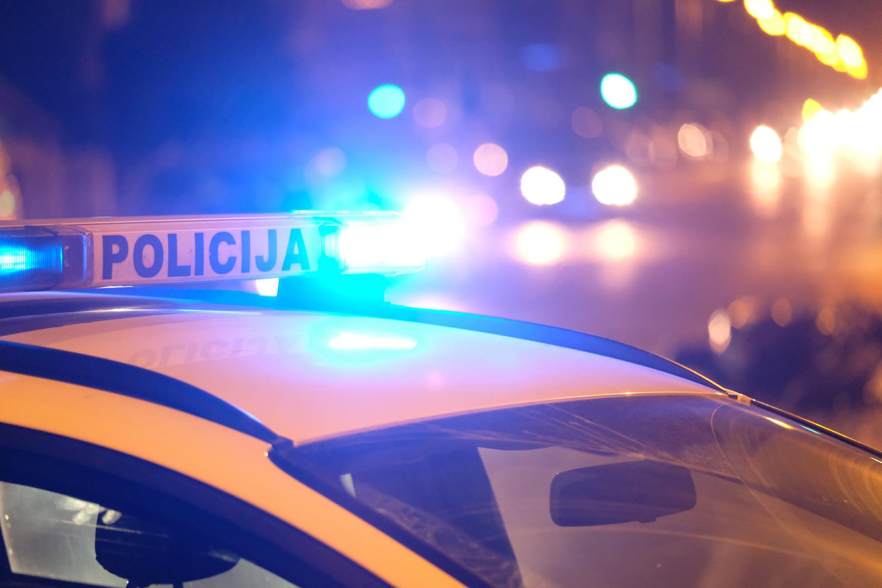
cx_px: 441
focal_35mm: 202
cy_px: 294
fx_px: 4949
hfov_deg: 10.2
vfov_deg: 6.8
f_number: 2.8
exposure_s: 1/80
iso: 6400
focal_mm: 134.4
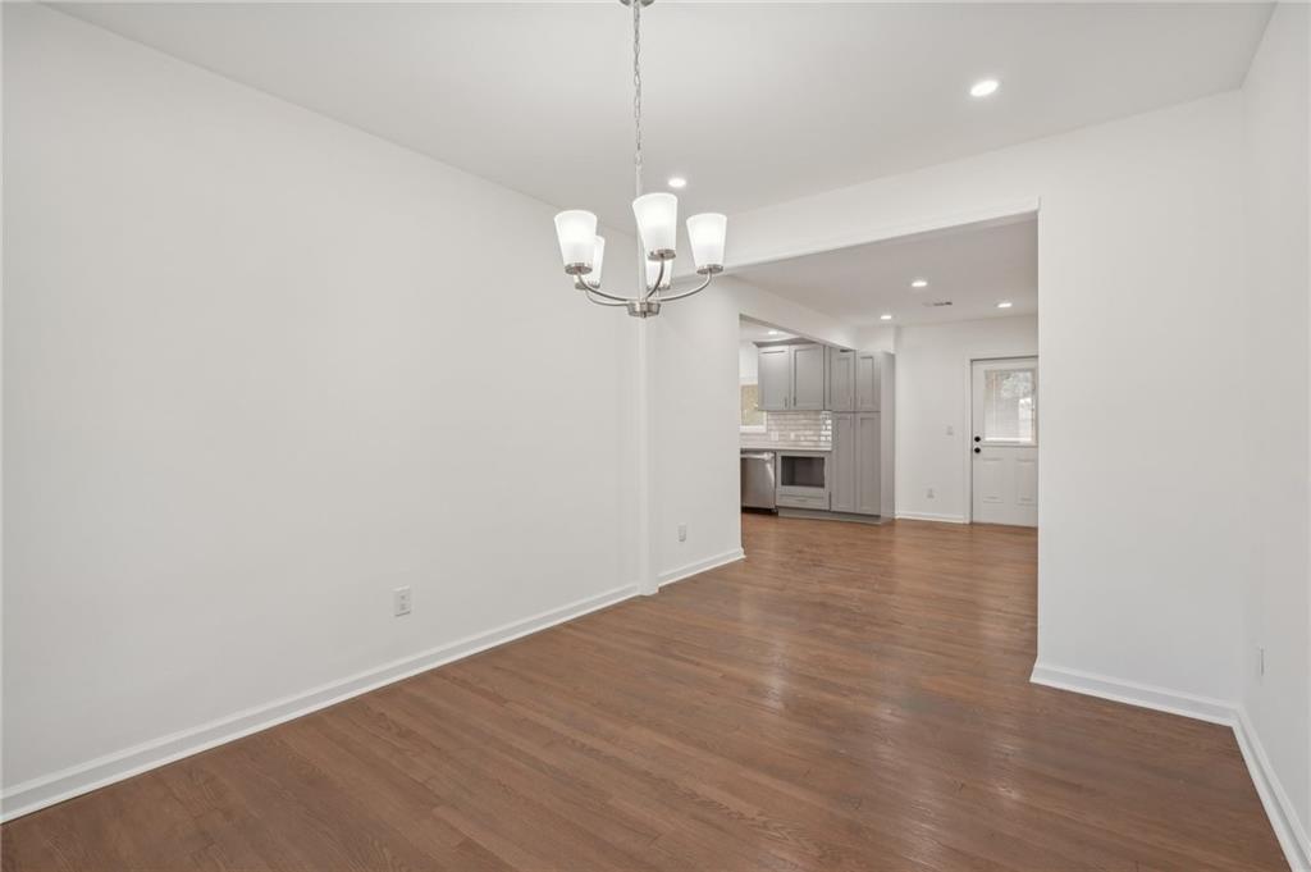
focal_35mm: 16
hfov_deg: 96.8
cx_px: 656
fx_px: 582
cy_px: 436
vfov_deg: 73.7
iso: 400
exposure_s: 1/30
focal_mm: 16
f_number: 8
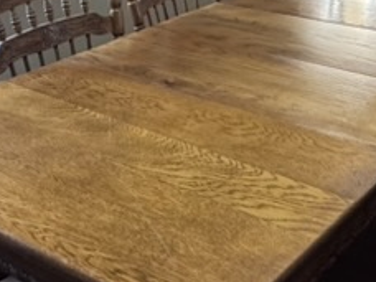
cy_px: -127
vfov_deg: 20.4
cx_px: 383
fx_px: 684
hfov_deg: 28.7
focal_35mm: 63
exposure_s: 1/60
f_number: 2.2
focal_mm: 2.22
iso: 320
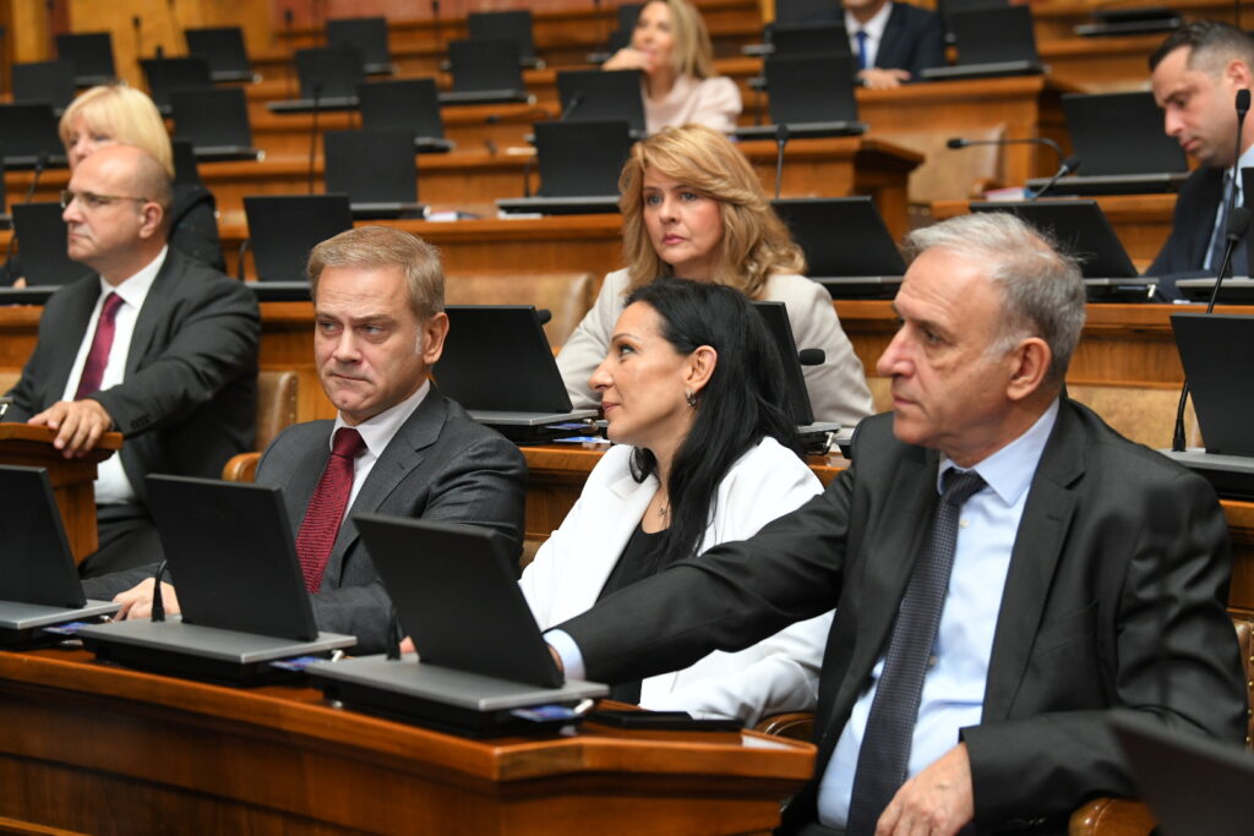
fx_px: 2996
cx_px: 627
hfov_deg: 23.6
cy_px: 418
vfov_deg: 15.9
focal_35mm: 86
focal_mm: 86
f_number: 4
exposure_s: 1/250
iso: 2000
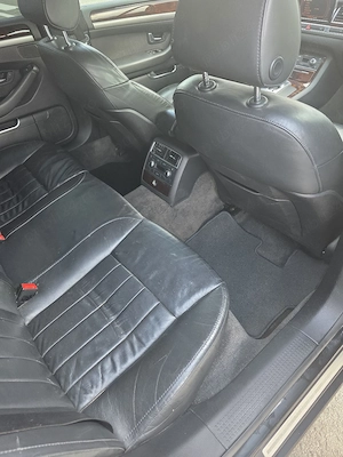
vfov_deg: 73.9
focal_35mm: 23
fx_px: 304
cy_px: 228
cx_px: 172
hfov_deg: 58.9
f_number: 1.7
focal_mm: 6.3
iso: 125
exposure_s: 1/182
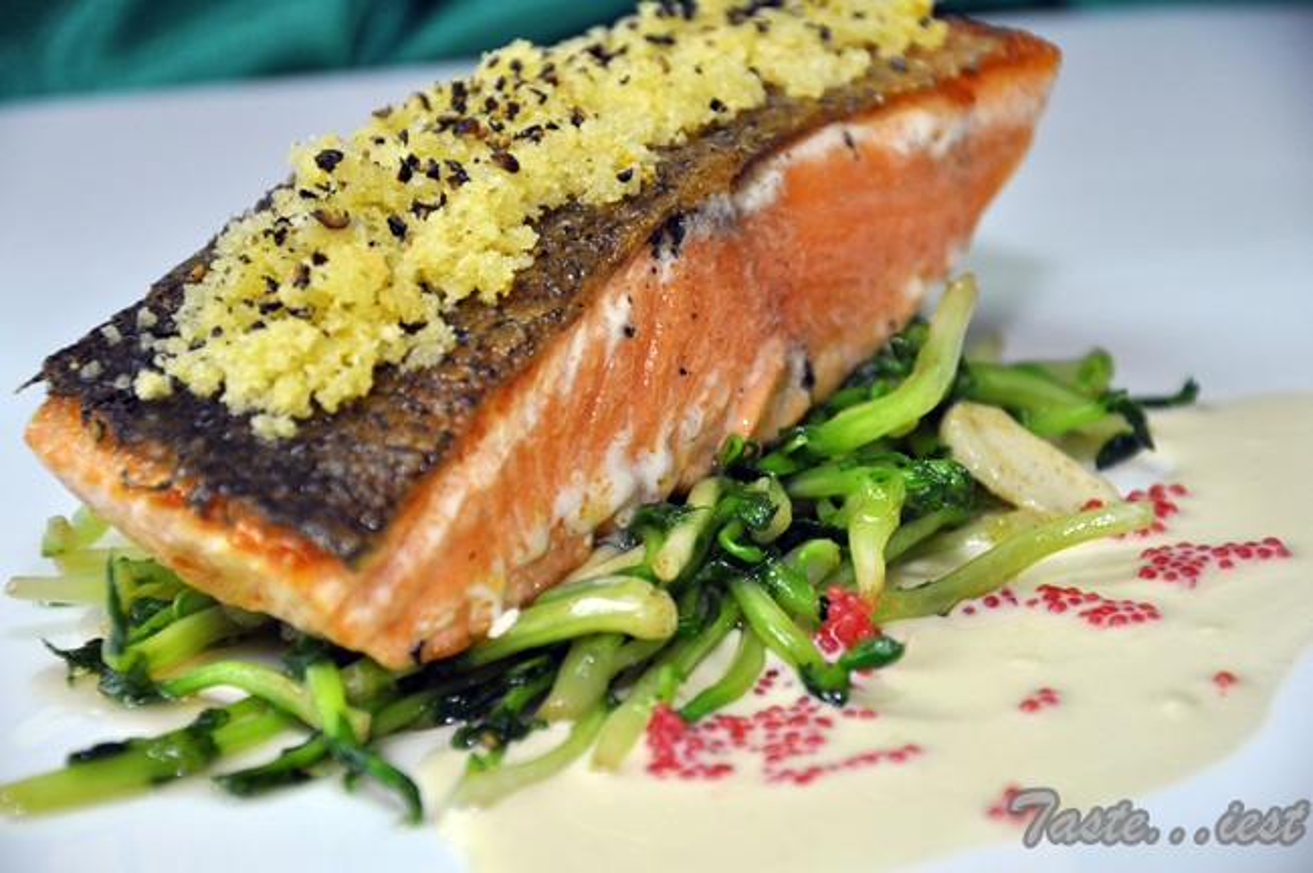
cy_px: 436
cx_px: 656
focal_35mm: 158
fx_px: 5738
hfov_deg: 13.1
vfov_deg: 8.7
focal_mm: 105
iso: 500
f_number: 5.6
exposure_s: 1/200
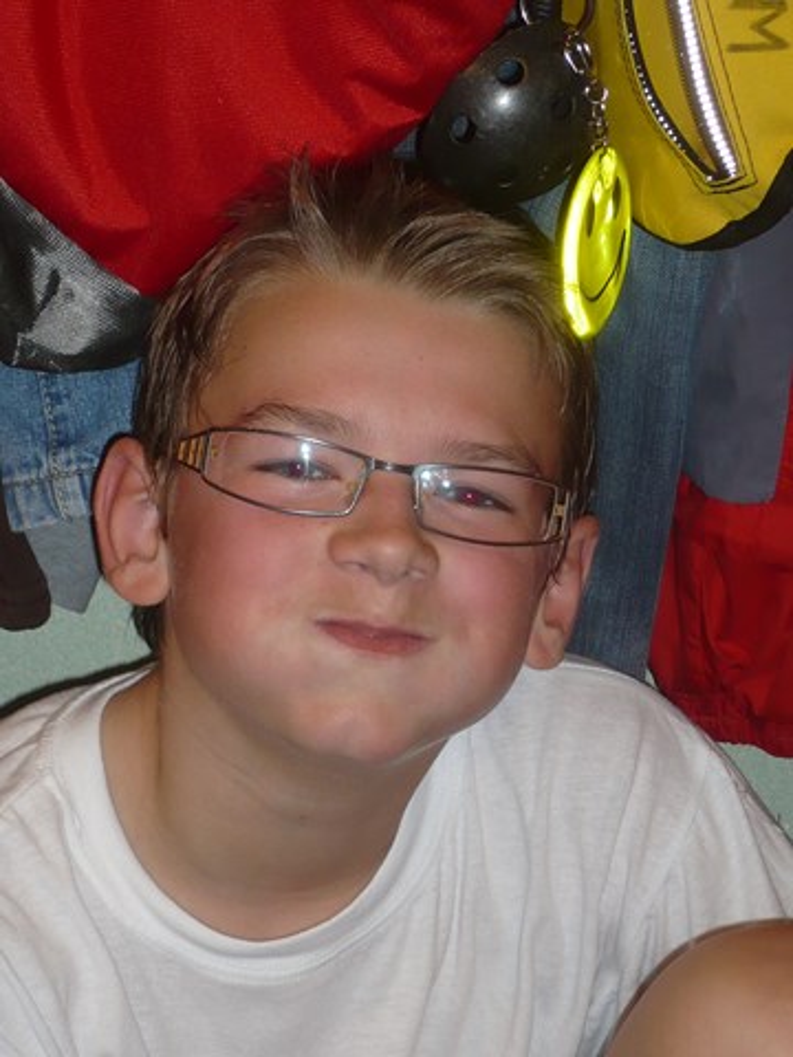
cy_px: 528
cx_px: 396
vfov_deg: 18.2
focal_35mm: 108
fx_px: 3299
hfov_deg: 13.7
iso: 100
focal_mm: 13
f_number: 4.3
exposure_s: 1/30
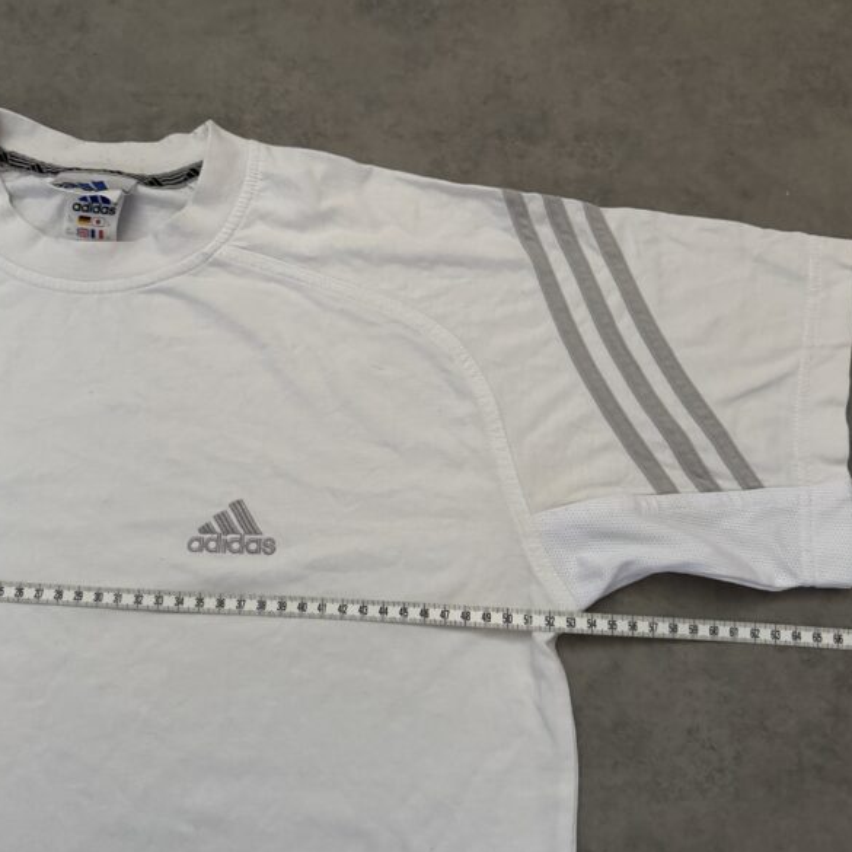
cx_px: 419
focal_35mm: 29
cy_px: 393
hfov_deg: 55.6
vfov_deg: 55.6
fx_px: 808
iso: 800
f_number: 1.78
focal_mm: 6.76
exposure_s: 1/52
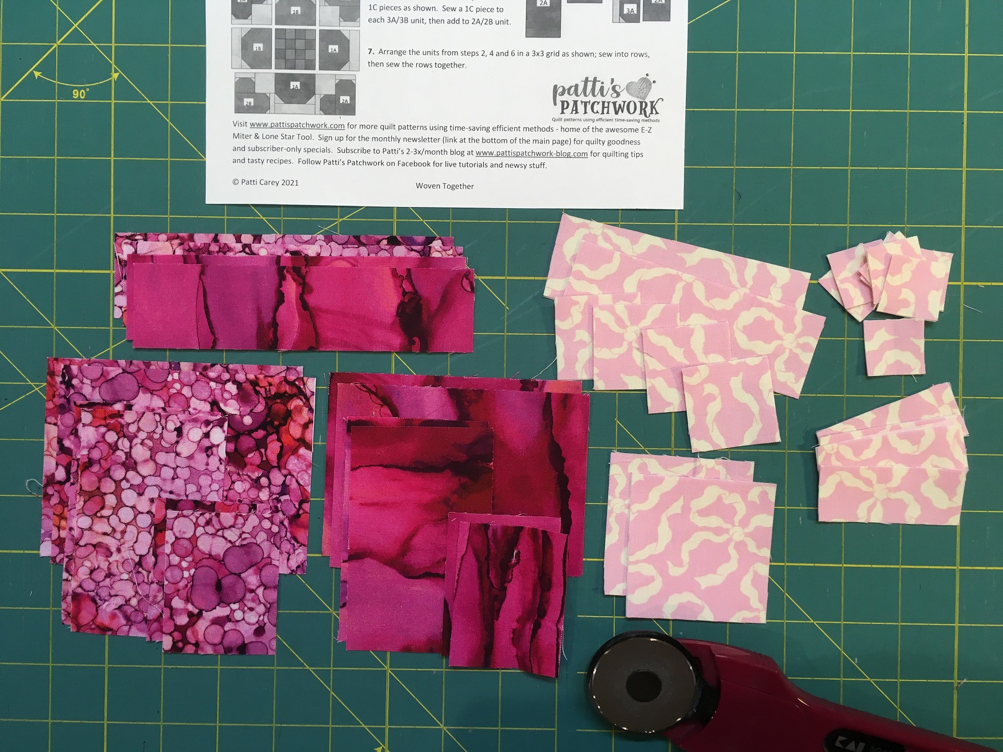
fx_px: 840
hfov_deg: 61.7
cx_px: 502
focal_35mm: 29
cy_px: 376
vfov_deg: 48.2
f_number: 2.2
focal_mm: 4.15
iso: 25
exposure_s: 1/40
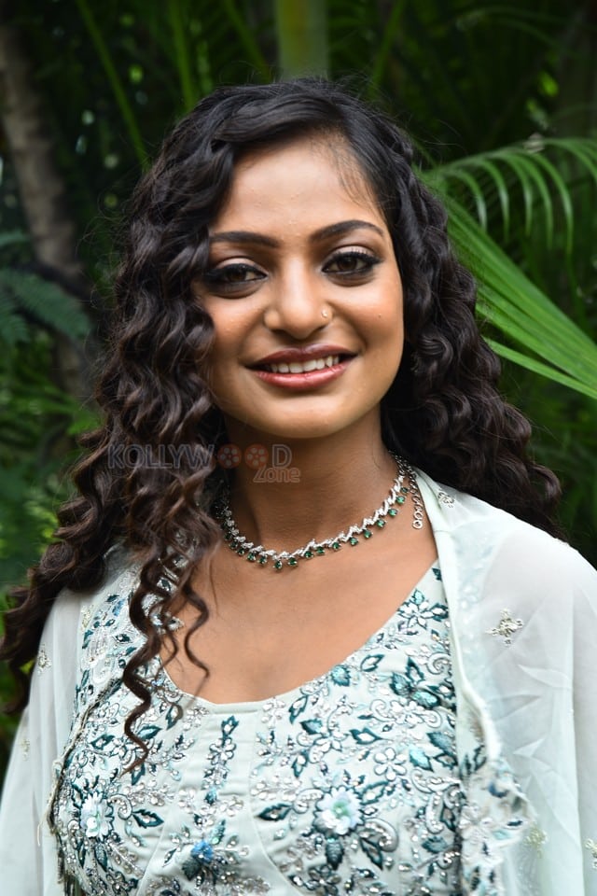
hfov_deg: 11.4
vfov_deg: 17.1
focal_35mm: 120
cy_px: 448
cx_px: 298
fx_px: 2985
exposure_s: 1/125
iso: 400
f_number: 6.3
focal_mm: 120
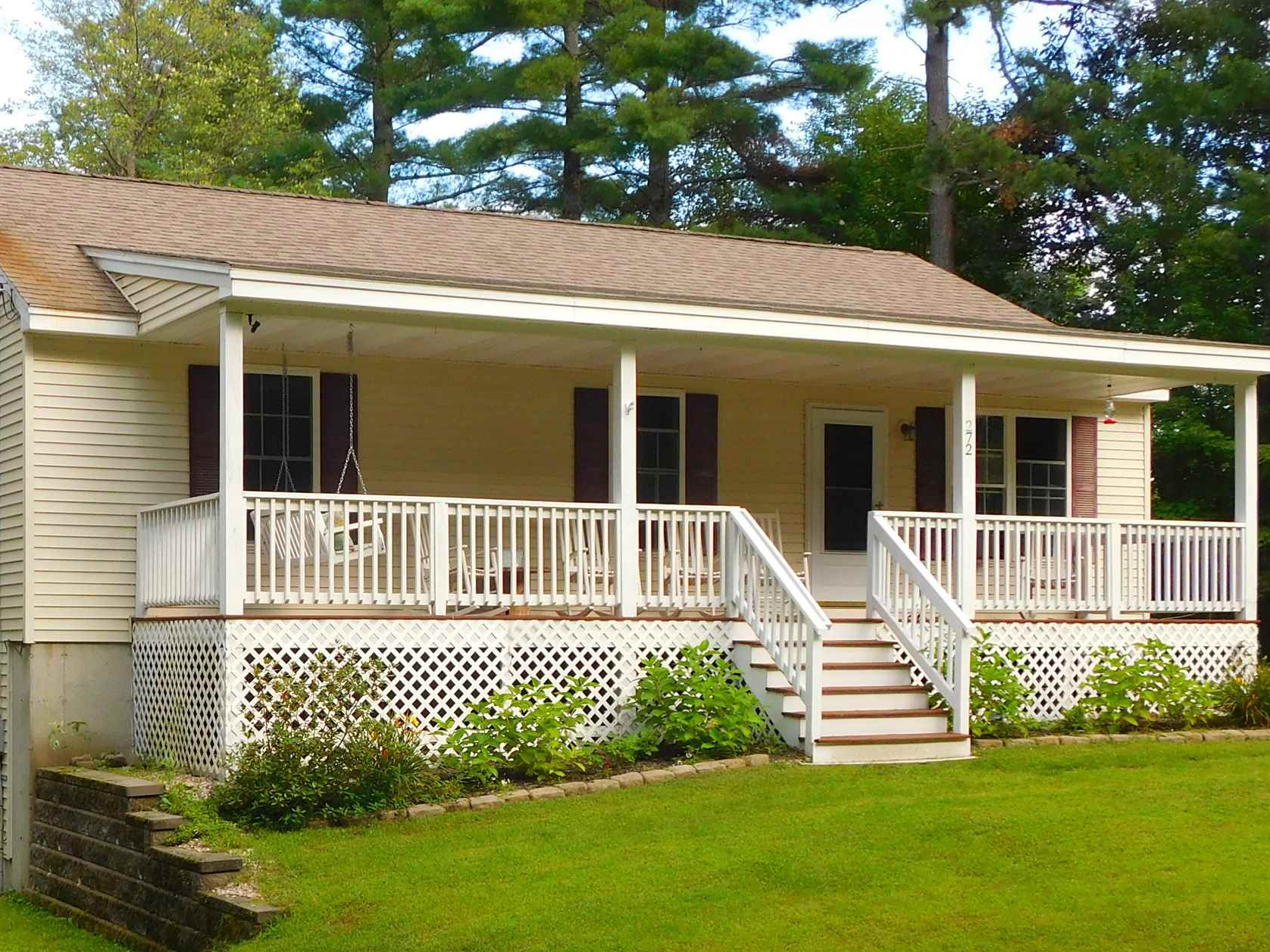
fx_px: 2018
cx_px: 387
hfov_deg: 34.5
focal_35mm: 55
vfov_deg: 26.3
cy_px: 690
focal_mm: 5.3
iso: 125
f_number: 3.2
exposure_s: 1/400
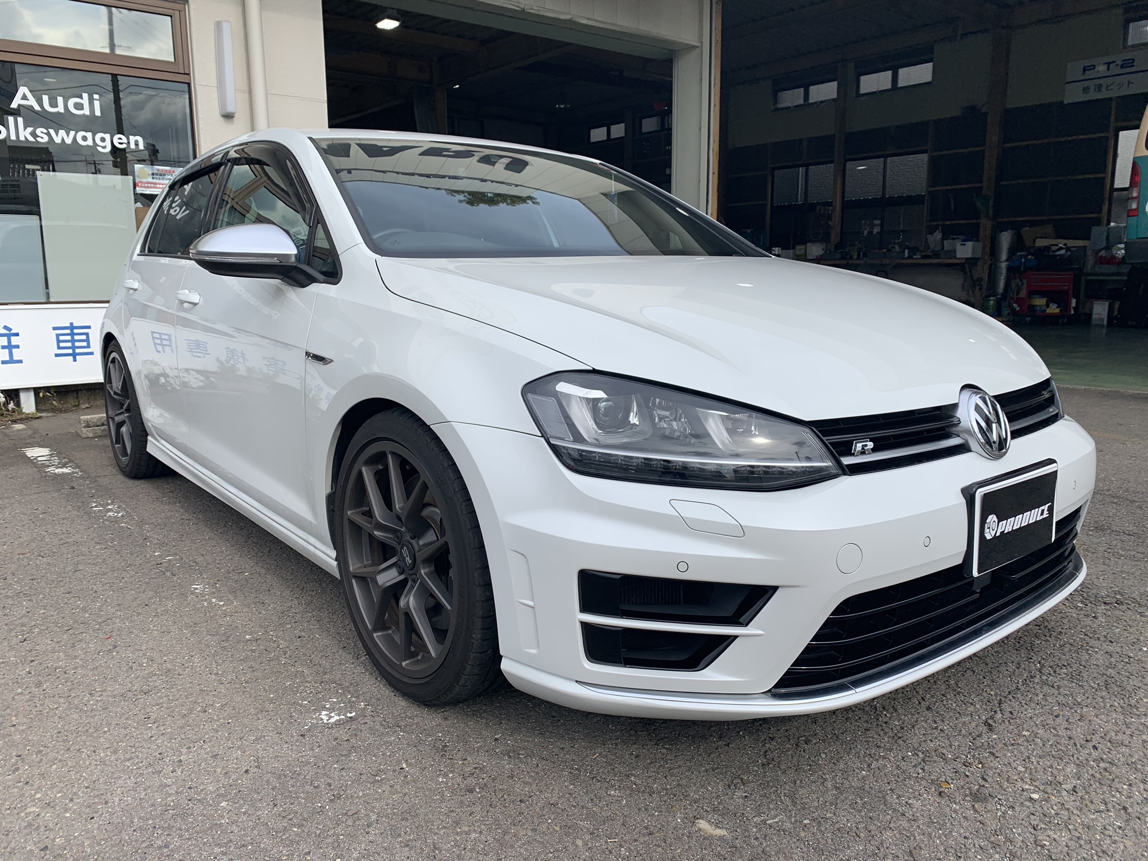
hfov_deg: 67.3
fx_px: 862
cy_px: 430
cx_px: 574
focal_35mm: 26
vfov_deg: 53.1
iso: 25
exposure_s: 1/1748
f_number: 1.8
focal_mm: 4.25
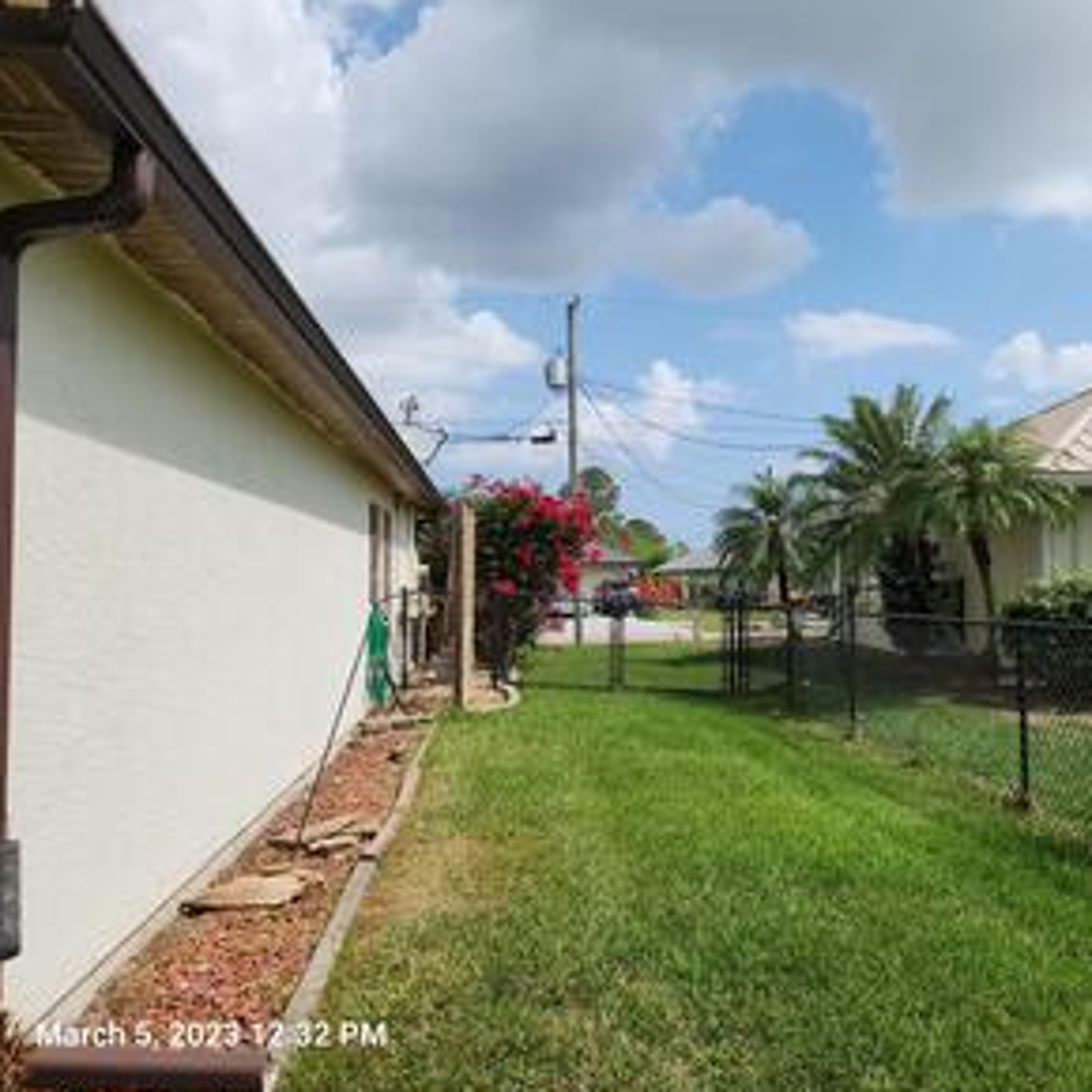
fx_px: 999
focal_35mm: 28
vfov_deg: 57.3
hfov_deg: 56.2
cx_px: 719
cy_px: 557
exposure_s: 1/2198
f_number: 1.8
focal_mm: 5.4
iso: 20
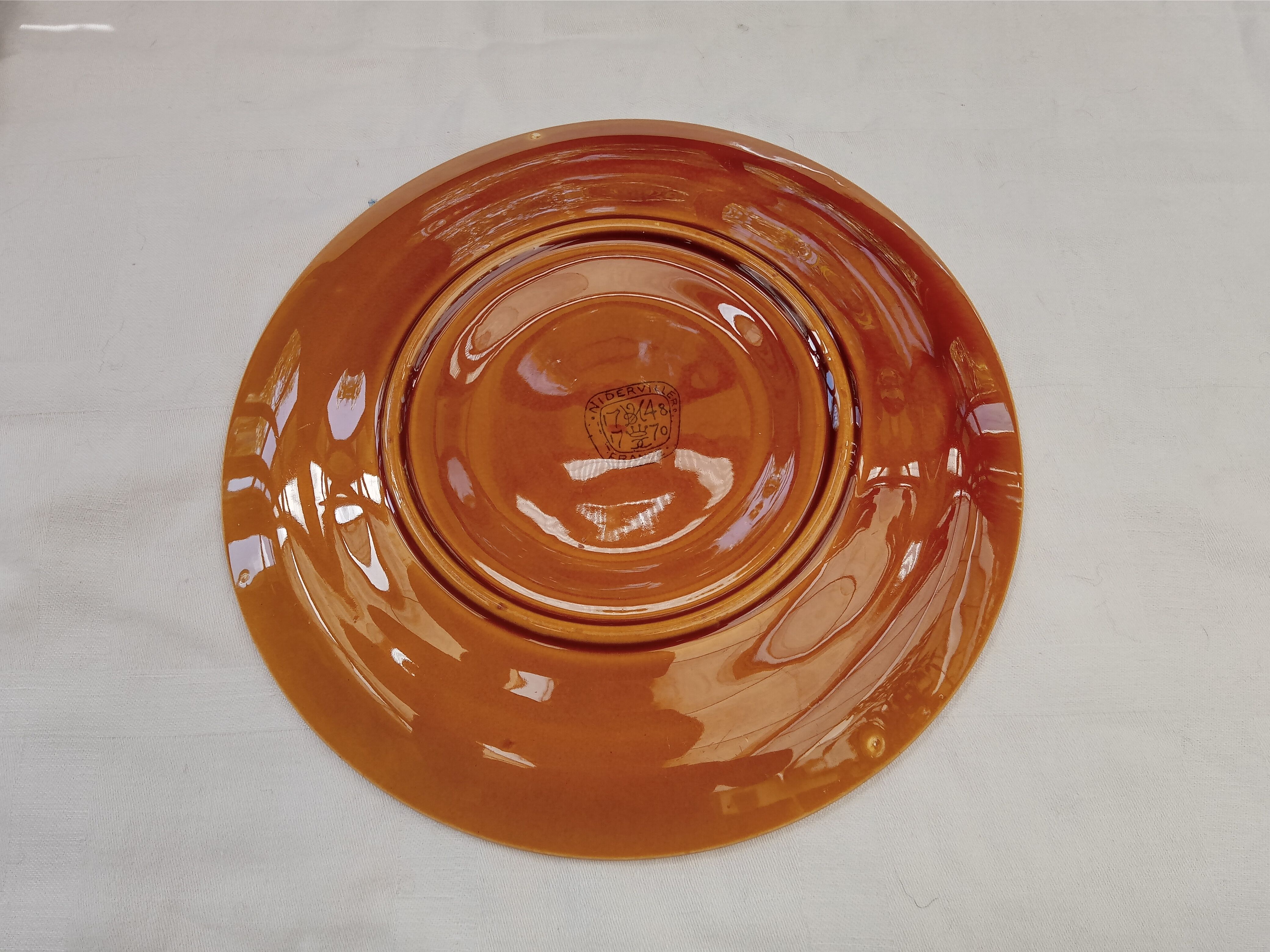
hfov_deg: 63.4
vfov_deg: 49.7
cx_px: 635
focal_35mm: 28
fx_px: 1027
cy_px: 476
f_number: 1.8
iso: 112
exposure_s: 1/1143
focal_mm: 3.57
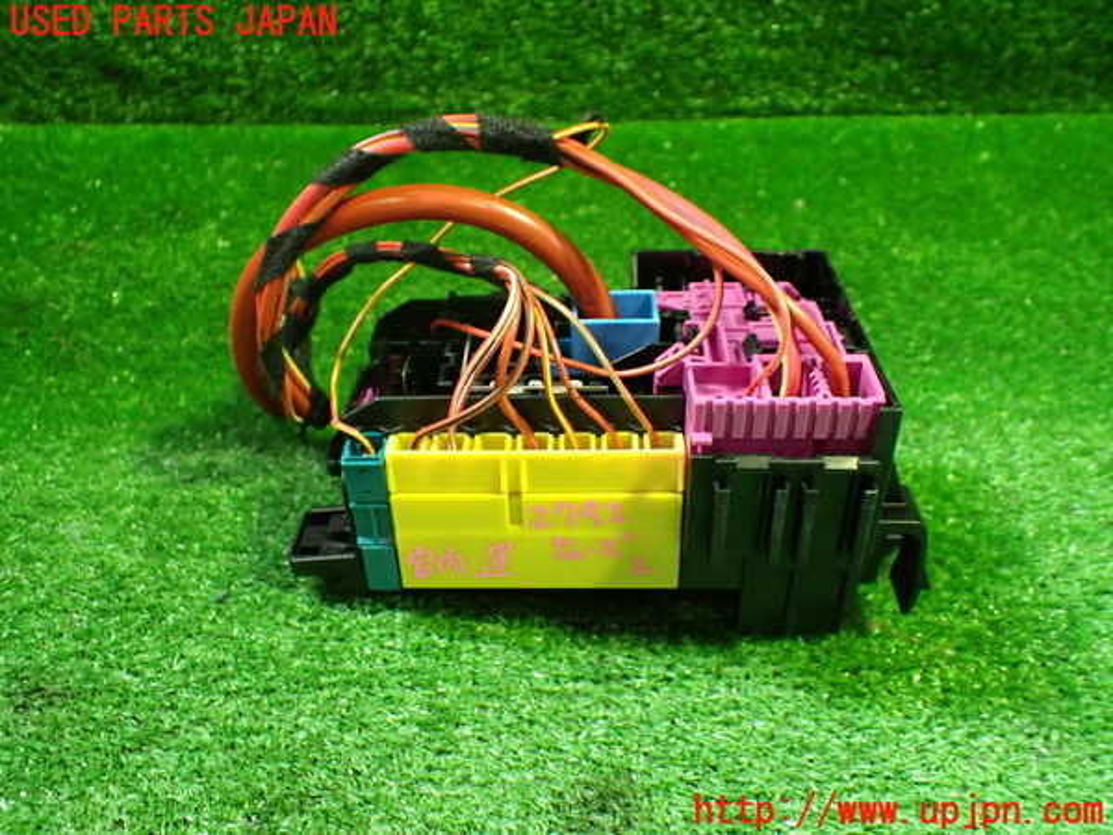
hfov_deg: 60.0
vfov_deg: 46.8
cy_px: 418
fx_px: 965
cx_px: 556
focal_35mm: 30
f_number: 2.3
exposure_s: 1/100
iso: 800
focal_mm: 5.4
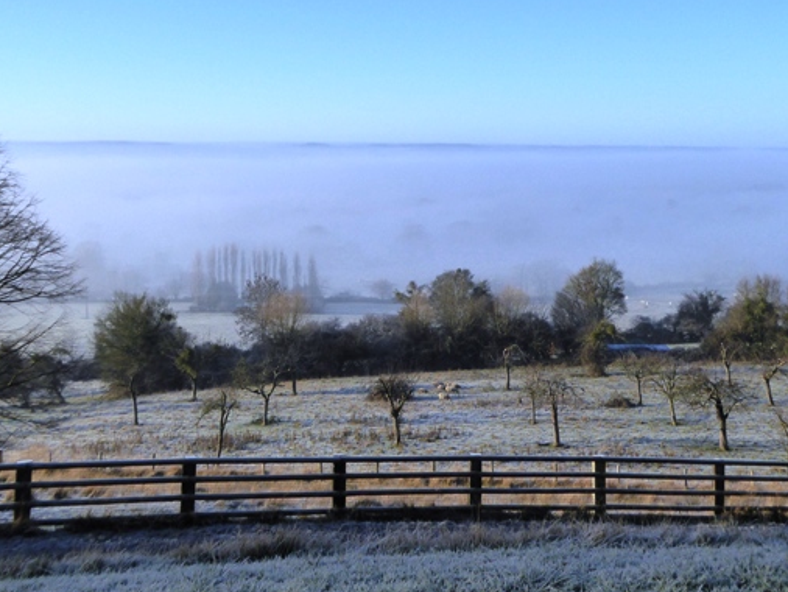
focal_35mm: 43
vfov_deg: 33.5
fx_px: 979
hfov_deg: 43.8
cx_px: 430
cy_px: 235
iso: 200
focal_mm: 5.8
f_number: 4
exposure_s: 1/800
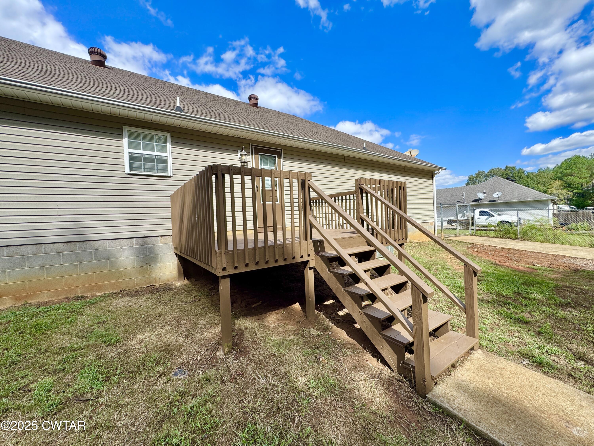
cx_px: 297
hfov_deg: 102.1
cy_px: 223
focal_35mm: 14
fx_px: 240
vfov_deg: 85.7
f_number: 2.2
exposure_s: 1/858
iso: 40
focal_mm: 2.22
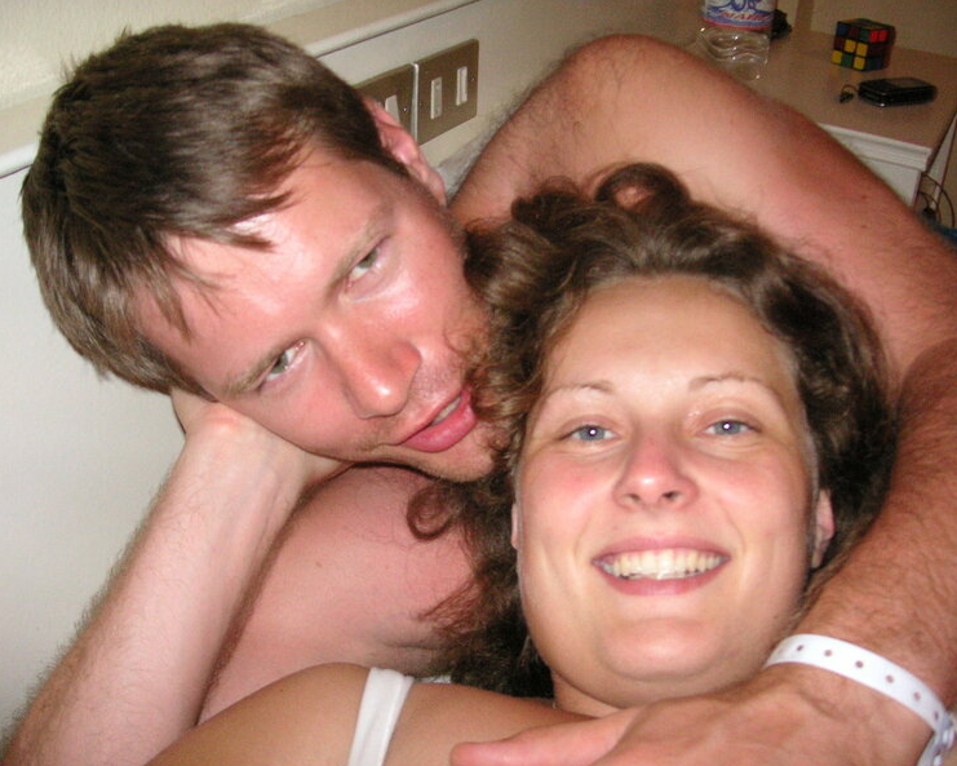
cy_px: 385
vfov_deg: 38.2
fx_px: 1105
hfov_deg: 46.8
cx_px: 448
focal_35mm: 39
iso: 160
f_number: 2.8
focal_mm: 6.1
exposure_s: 1/45
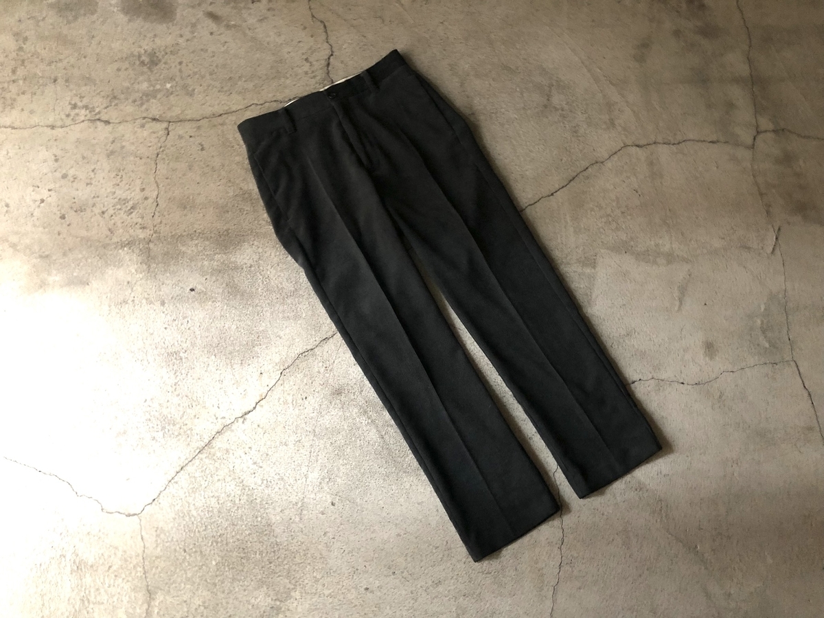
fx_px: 667
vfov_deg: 49.7
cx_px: 412
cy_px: 309
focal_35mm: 28
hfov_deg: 63.4
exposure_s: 1/4
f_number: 1.8
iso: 125
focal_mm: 4
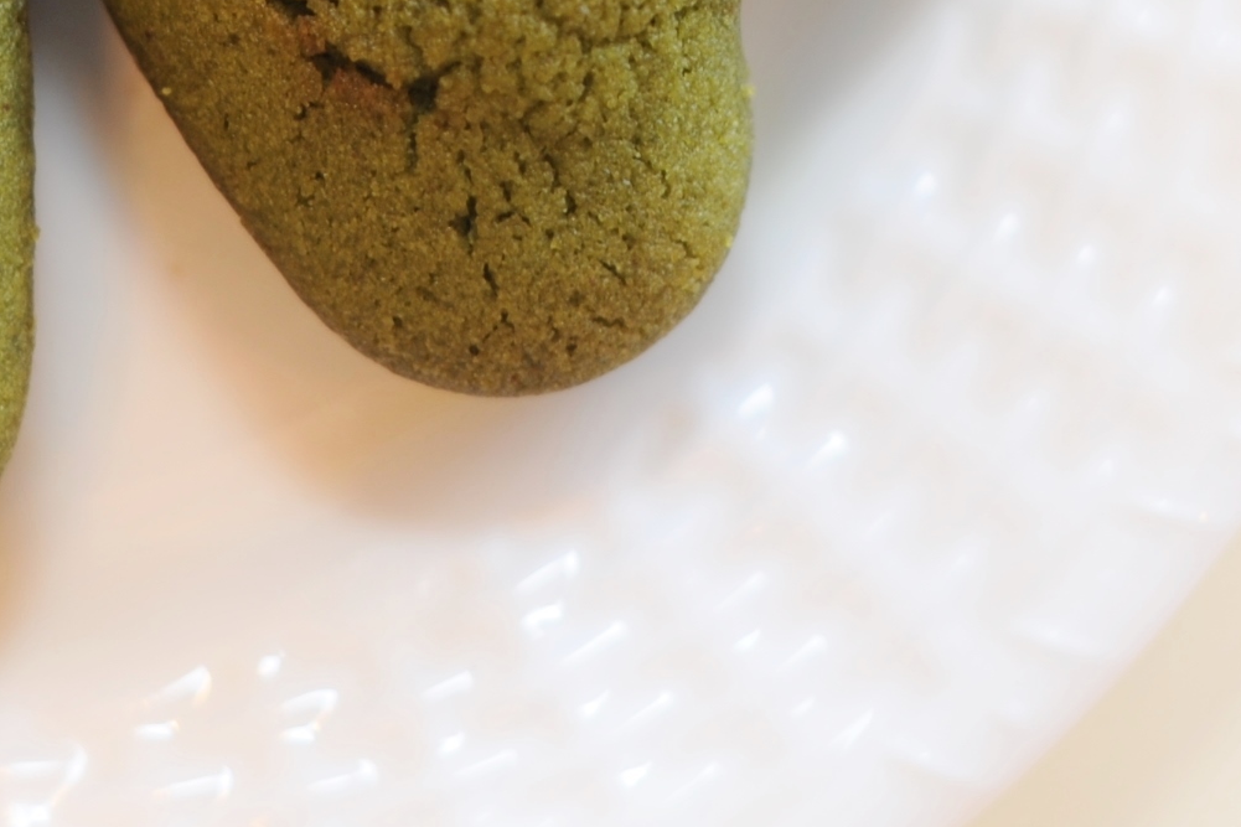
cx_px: 445
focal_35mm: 159
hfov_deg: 12.9
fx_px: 5480
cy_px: -397
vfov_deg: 8.4
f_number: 2.8
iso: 200
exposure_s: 1/60
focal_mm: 50
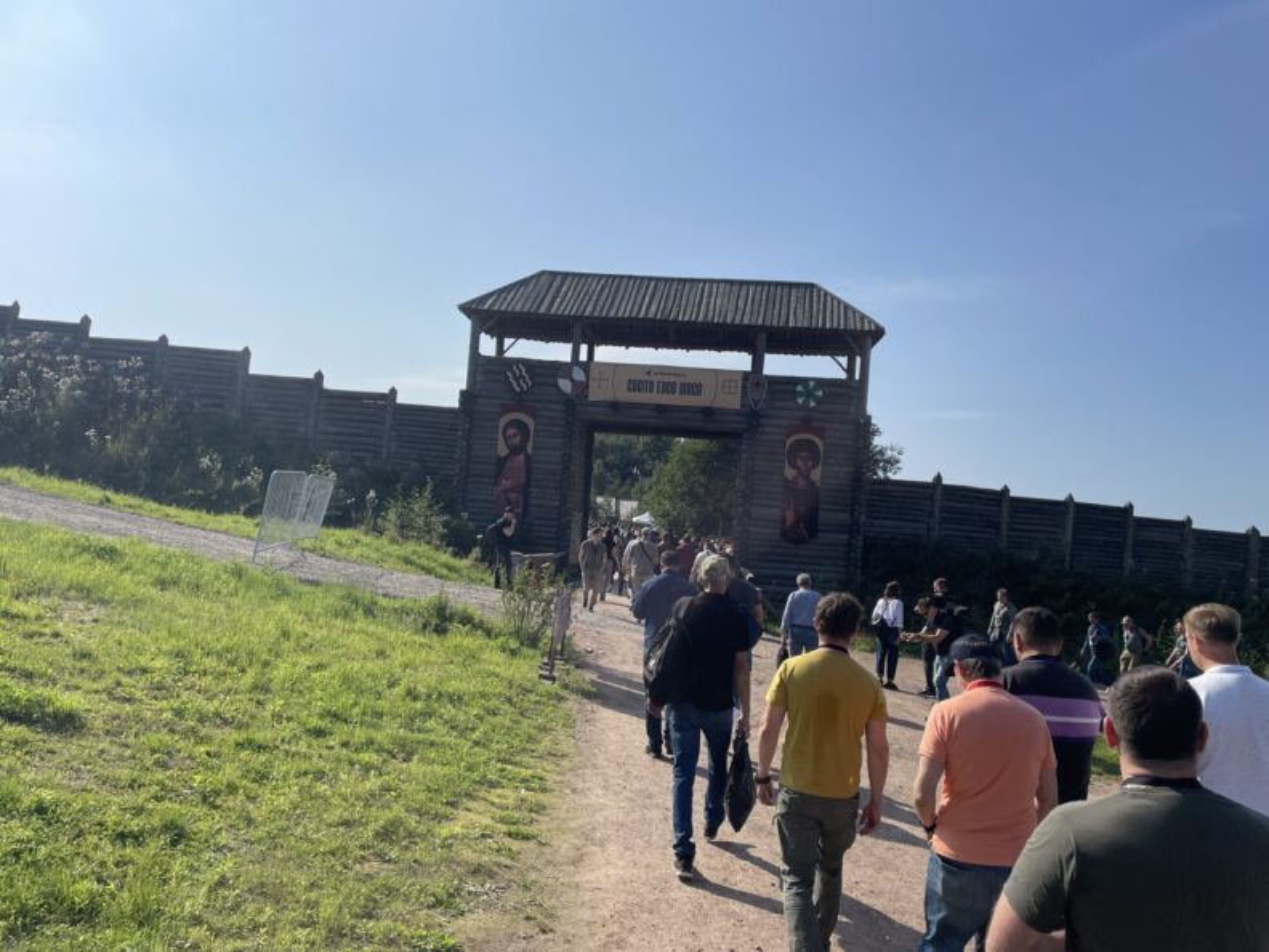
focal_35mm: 26
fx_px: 953
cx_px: 634
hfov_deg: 67.3
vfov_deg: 53.1
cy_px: 476
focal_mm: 4.2
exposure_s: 1/6897
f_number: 1.6
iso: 32
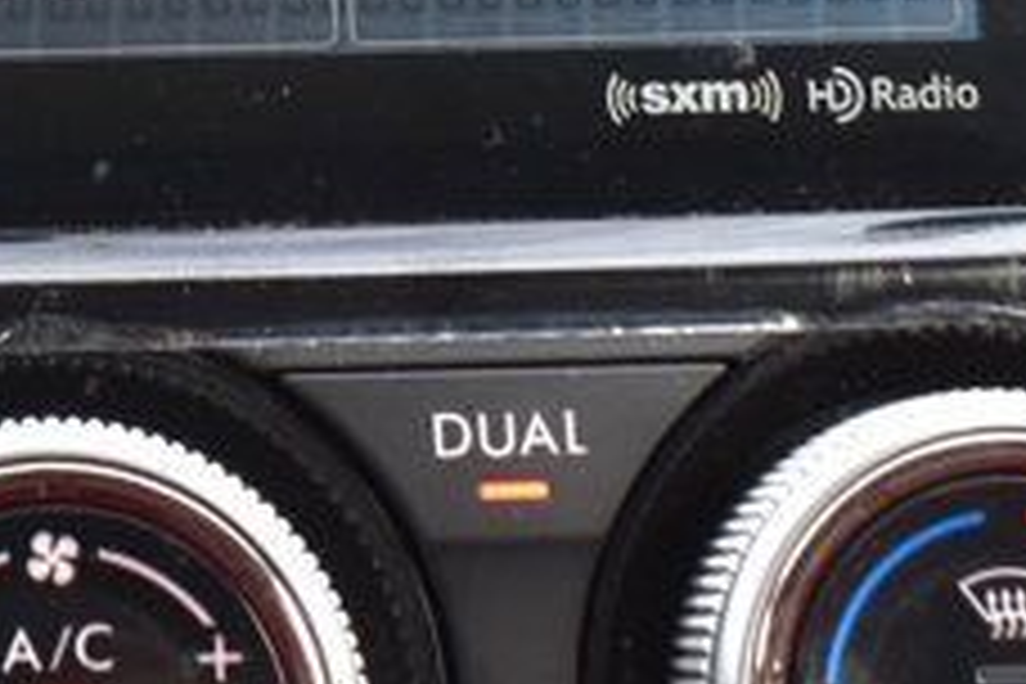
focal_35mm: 121
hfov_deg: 16.4
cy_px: -297
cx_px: -130
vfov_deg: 11.0
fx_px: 3448
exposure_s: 1/40
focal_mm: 18
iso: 400
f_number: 7.1
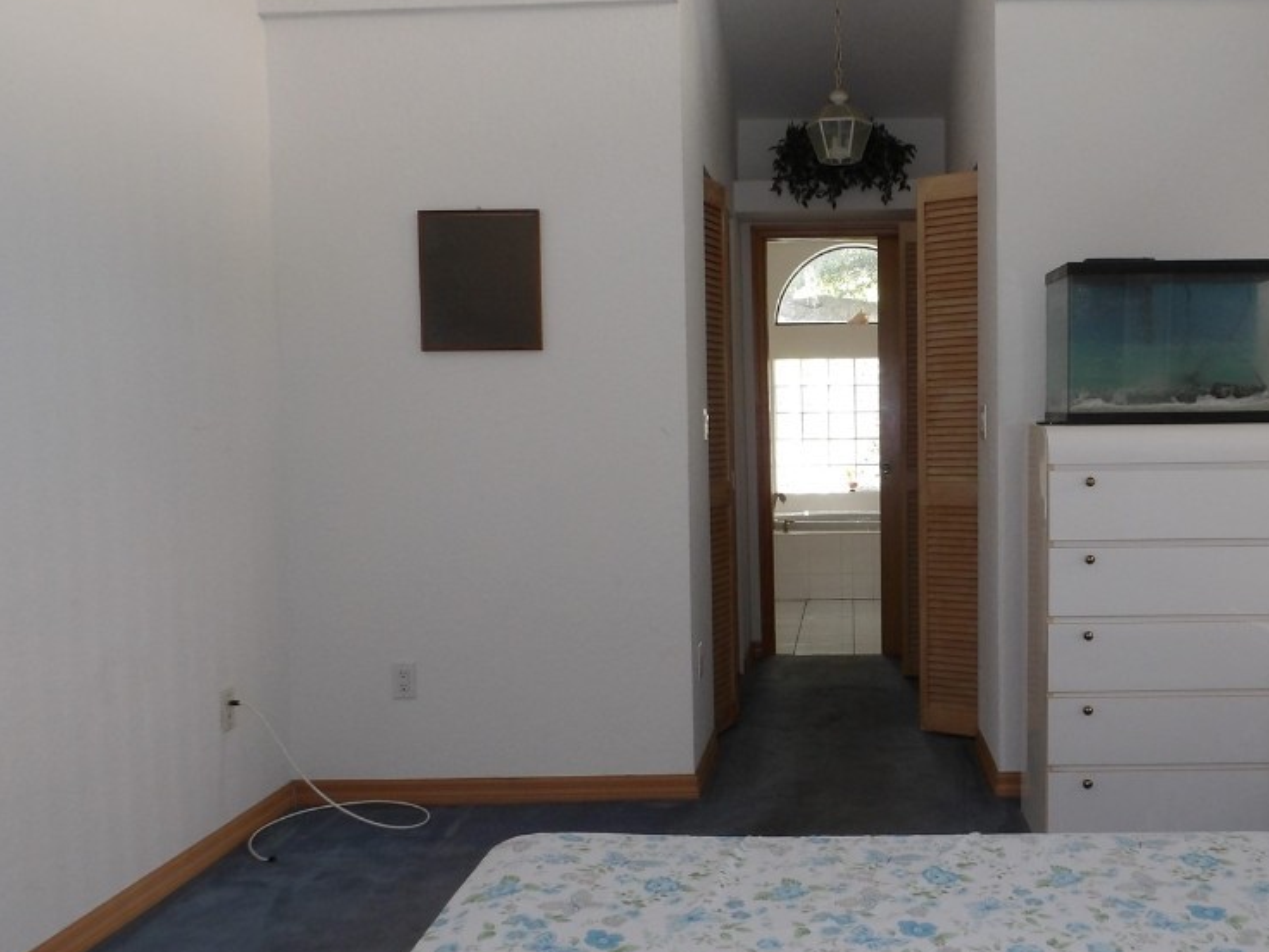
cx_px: 840
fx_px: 1173
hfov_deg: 55.7
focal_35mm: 32
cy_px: 509
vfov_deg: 44.1
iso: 200
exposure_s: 1/30
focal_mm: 4.2
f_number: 4.1
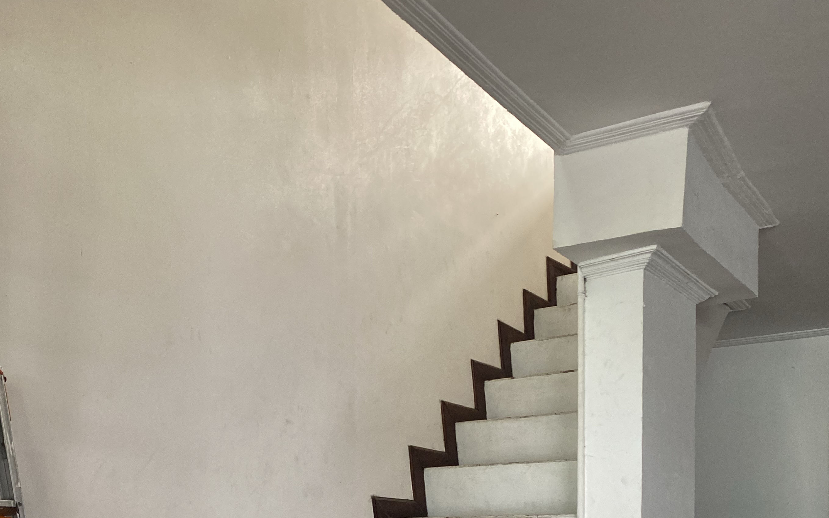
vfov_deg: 28.4
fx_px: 926
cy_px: 569
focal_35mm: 41
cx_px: 384
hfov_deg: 48.2
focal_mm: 4.25
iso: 200
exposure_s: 1/60
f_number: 1.8
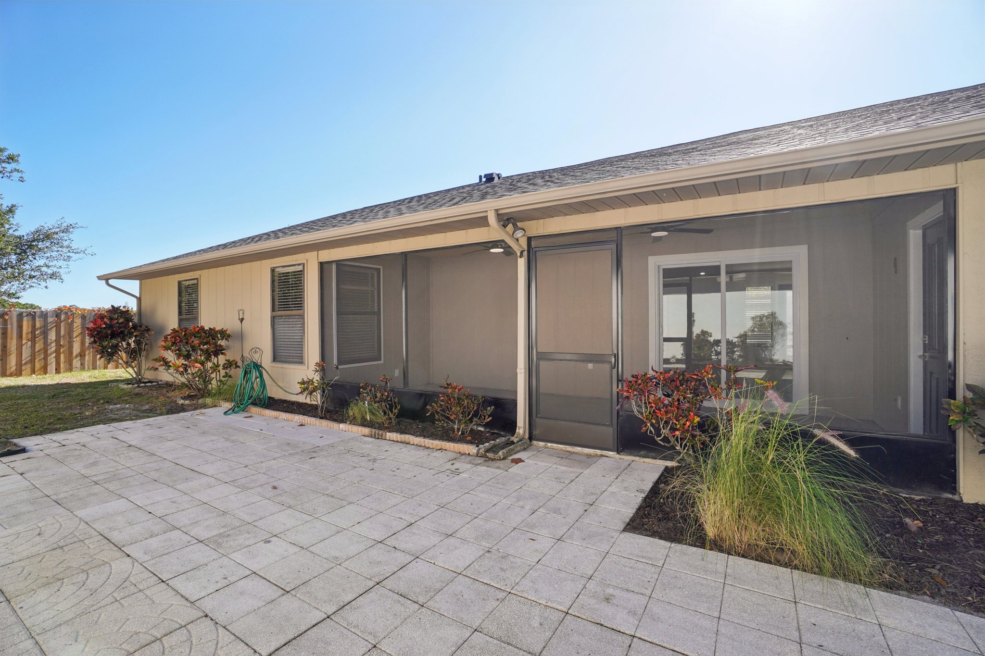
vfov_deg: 77.3
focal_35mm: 15
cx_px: 492
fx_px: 410
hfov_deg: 100.4
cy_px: 328
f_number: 8
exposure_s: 1/125
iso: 100
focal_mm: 10
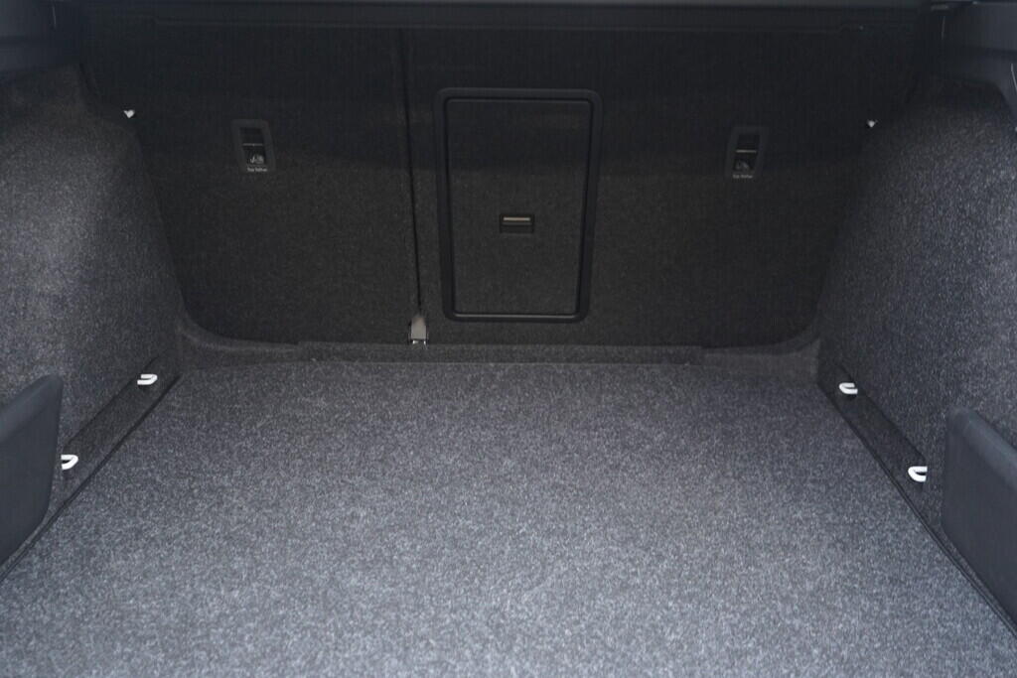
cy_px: 339
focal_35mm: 36
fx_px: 1017
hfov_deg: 53.1
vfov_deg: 36.9
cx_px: 508
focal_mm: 24
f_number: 2.8
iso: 1000
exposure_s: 1/40
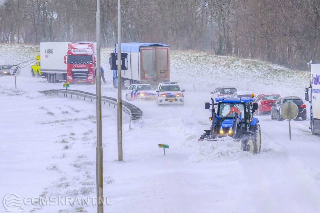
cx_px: 160
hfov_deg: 9.5
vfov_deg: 6.3
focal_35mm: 217
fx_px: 1928
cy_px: 106
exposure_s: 1/250
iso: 280
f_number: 6.3
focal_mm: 145
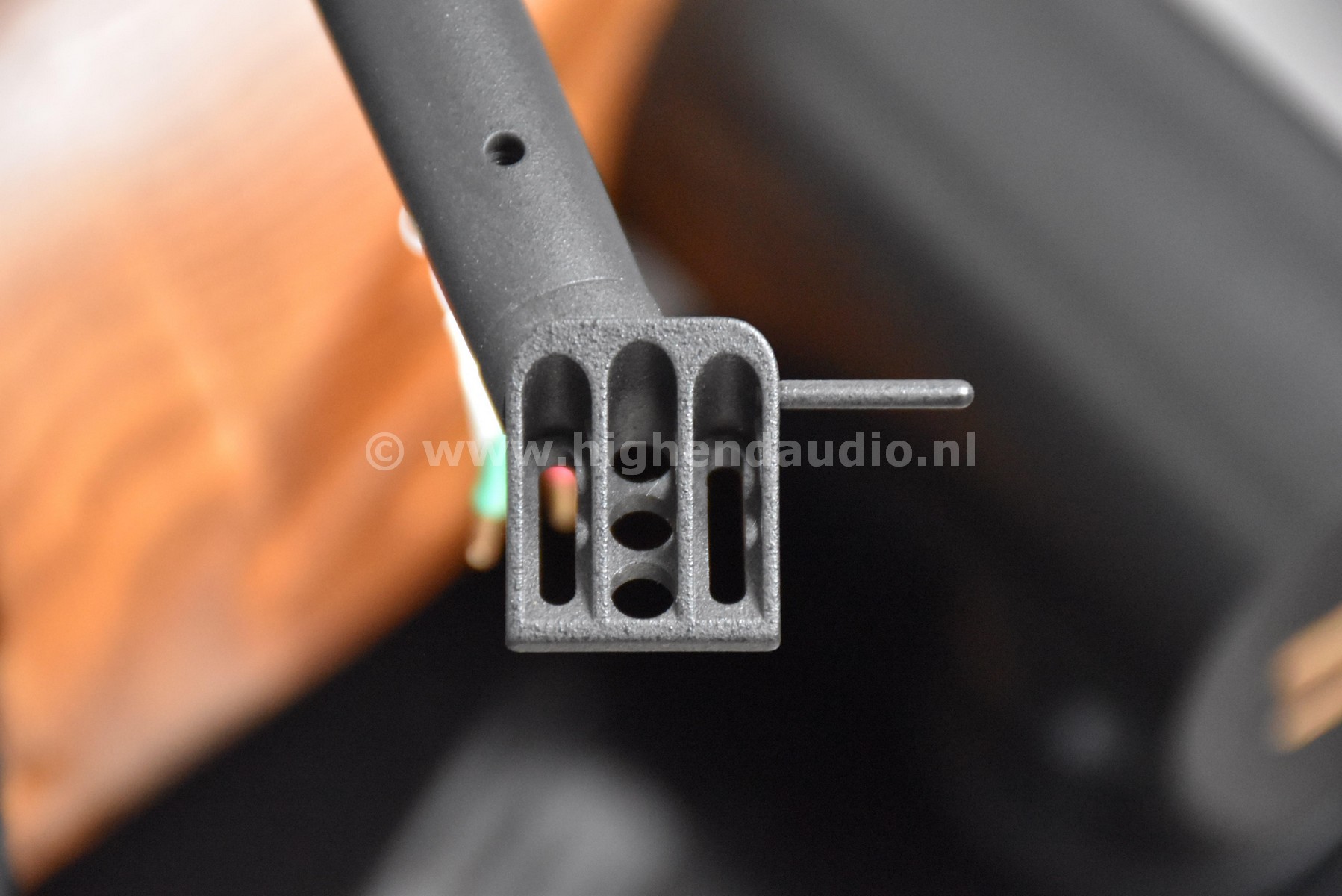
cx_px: 671
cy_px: 448
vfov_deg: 6.5
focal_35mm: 210
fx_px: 7830
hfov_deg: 9.8
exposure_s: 1/125
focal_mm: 140
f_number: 5.6
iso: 5600
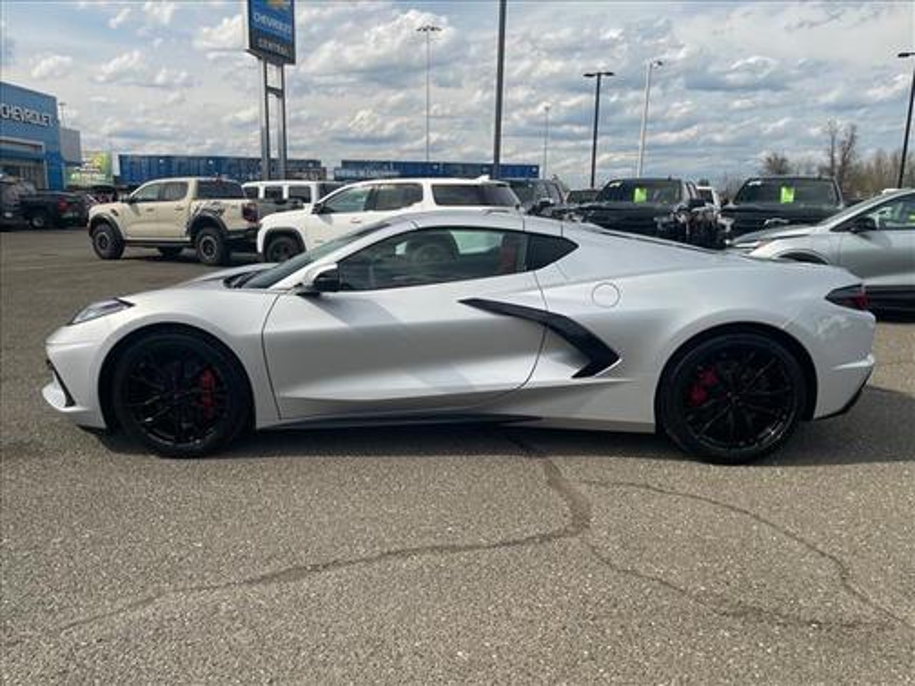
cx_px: 458
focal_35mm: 26
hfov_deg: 67.3
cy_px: 343
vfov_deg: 53.1
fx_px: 687
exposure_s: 1/1795
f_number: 1.6
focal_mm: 4.2
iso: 32
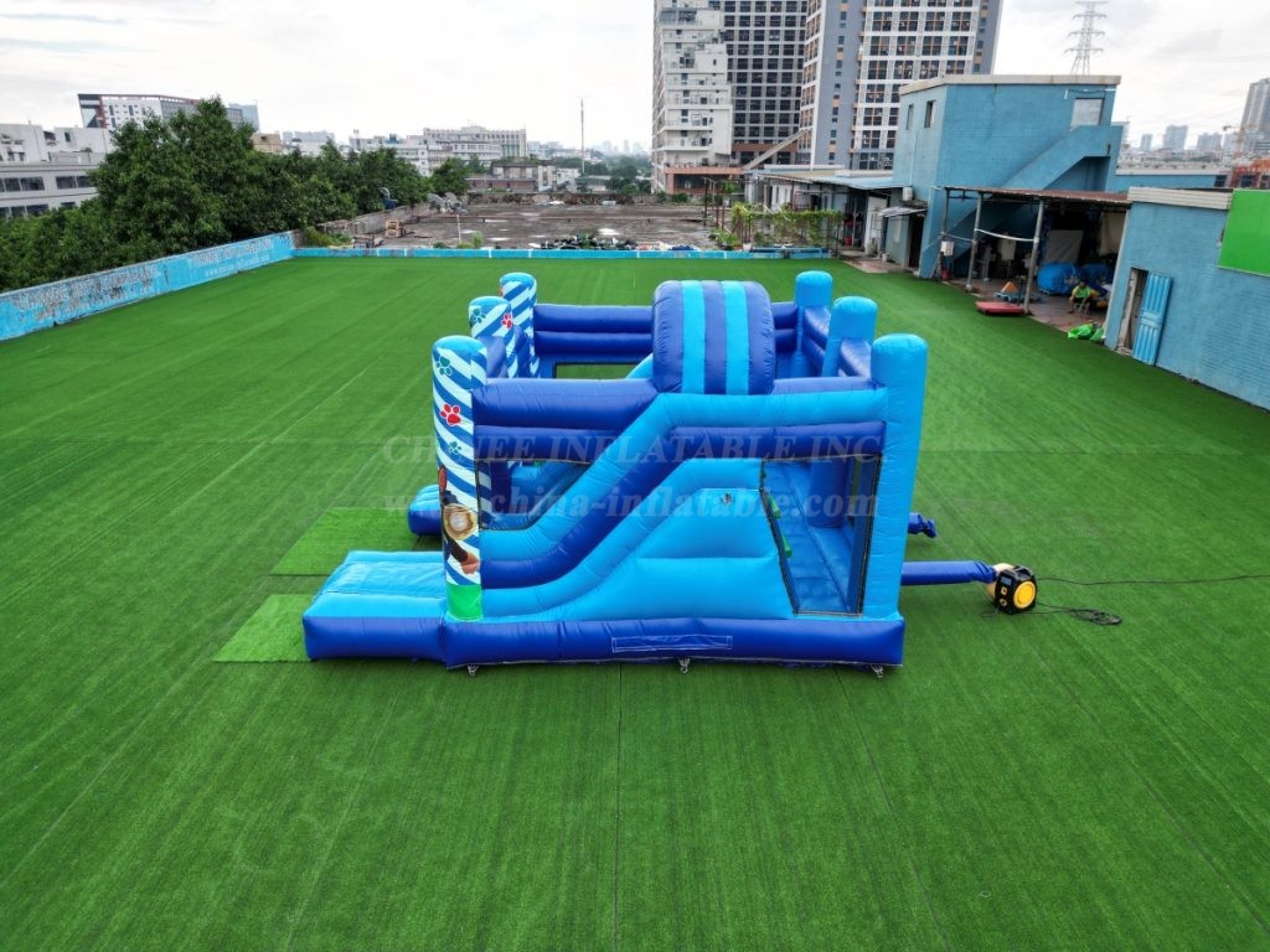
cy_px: 476
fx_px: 881
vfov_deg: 56.8
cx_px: 635
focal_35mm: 24
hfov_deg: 71.6
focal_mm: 6.72
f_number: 1.7
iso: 110
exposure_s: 1/1250
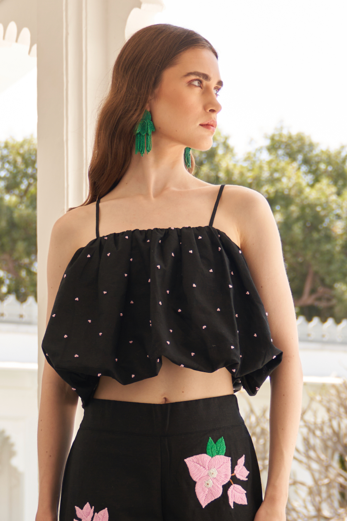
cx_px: 174
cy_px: 260
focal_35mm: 45
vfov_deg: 43.6
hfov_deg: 29.9
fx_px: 651
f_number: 2.8
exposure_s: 1/640
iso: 80
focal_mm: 30
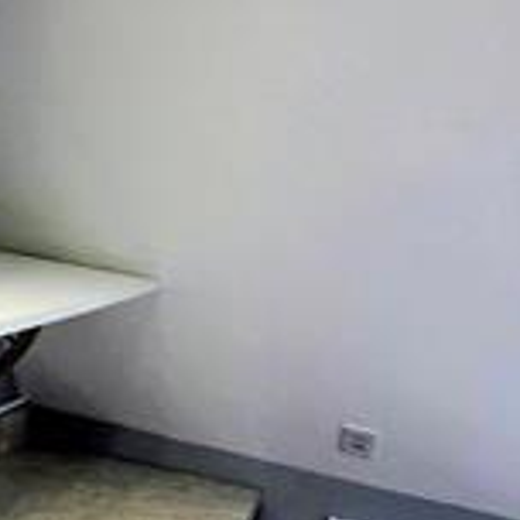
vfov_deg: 28.7
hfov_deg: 29.1
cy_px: 434
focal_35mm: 58
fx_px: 986
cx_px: 123
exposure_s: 1/120
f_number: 1.9
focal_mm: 2.2
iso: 80
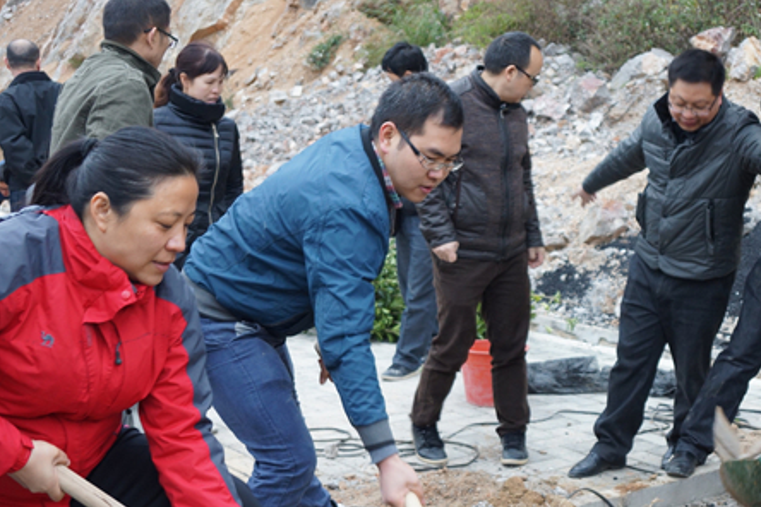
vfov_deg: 23.3
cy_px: 332
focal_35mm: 58
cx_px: 528
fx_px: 1226
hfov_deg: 34.1
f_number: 4
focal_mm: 22
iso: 250
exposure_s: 1/60
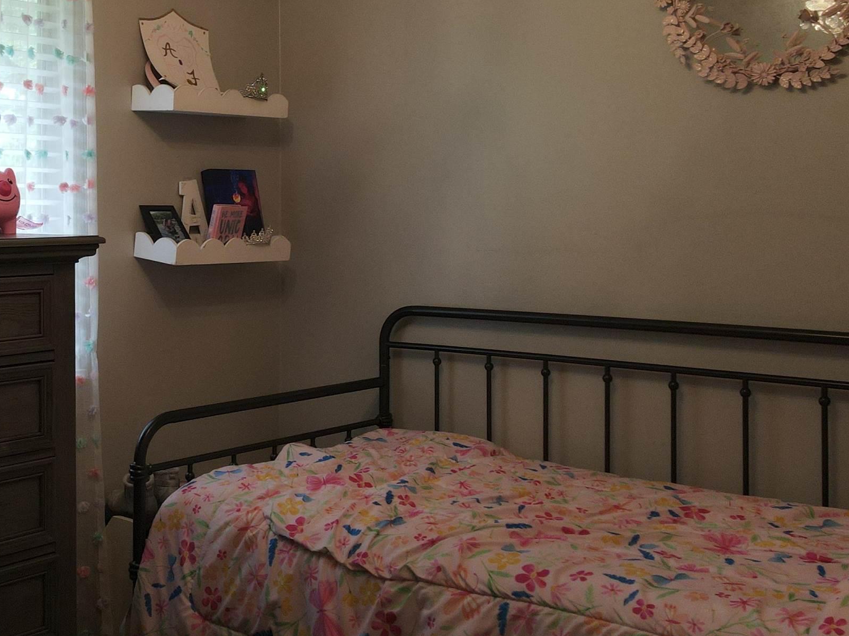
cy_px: 202
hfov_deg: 39.6
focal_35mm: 46
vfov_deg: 31.2
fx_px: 1128
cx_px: 171
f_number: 2.8
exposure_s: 1/15
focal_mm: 4.5
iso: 290
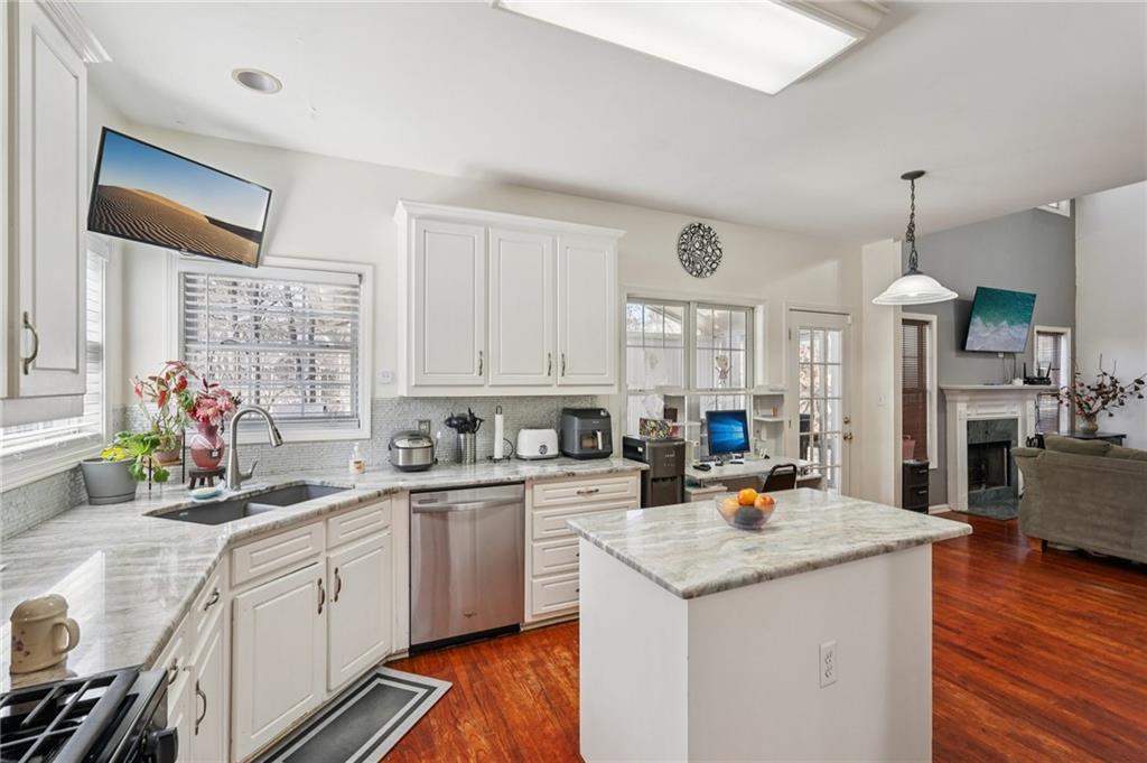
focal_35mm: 16
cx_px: 574
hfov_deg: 96.8
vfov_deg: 73.7
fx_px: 509
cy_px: 382
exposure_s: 1/100
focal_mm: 16
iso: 800
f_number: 8
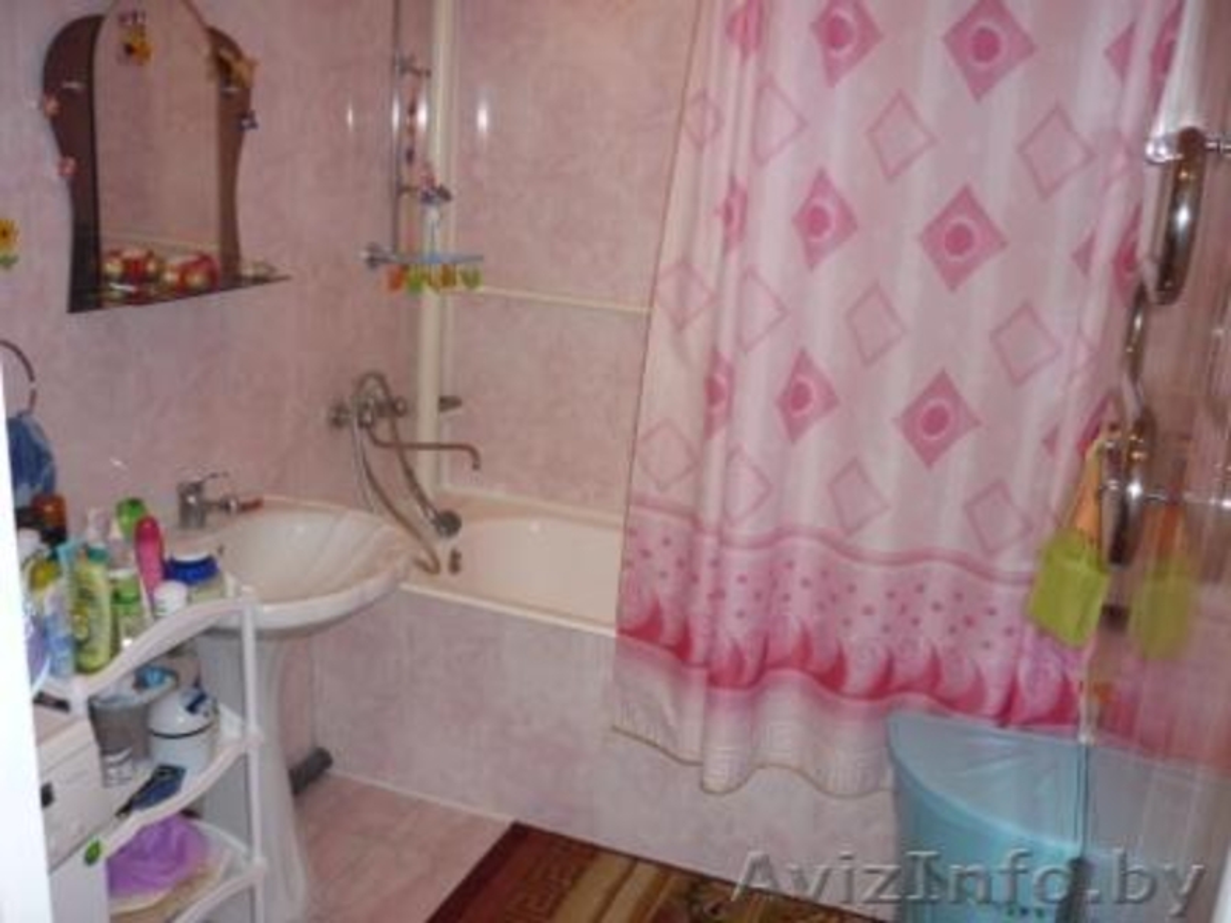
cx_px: 616
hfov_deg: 55.4
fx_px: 1174
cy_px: 462
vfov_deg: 42.9
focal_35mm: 33
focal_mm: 5.5
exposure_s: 1/30
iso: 100
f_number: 2.8
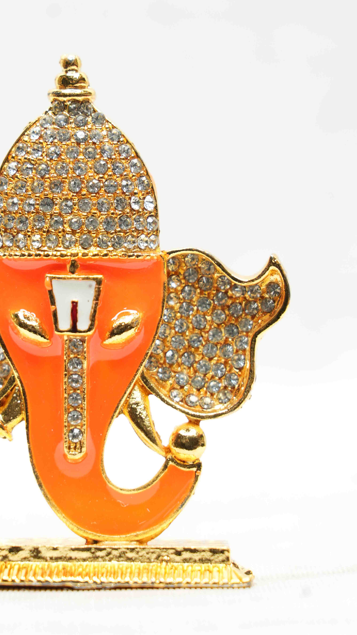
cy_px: 234
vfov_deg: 13.3
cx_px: 103
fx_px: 2727
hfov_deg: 7.5
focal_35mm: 162
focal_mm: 105
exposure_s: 1/50
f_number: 7.1
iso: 640
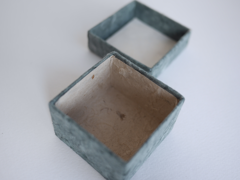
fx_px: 277
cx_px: 120
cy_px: 90
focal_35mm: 40
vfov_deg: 36.0
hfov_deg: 46.8
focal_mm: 20
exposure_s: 1/160
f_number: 2
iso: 200
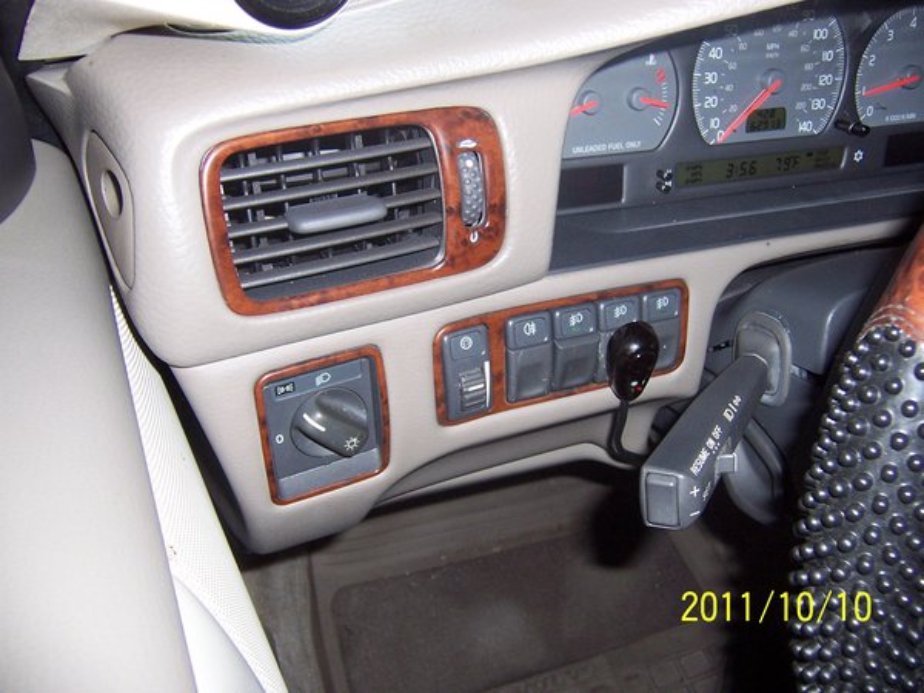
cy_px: 346
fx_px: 881
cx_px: 462
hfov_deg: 55.4
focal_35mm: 33
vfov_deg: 42.9
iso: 140
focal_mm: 5.5
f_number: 2.8
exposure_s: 1/60
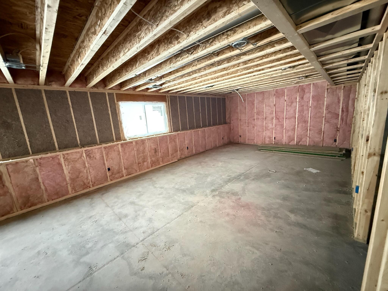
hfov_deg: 102.1
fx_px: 157
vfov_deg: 85.7
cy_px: 146
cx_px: 194
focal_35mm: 14
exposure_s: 1/29
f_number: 2.2
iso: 2000
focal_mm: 2.22
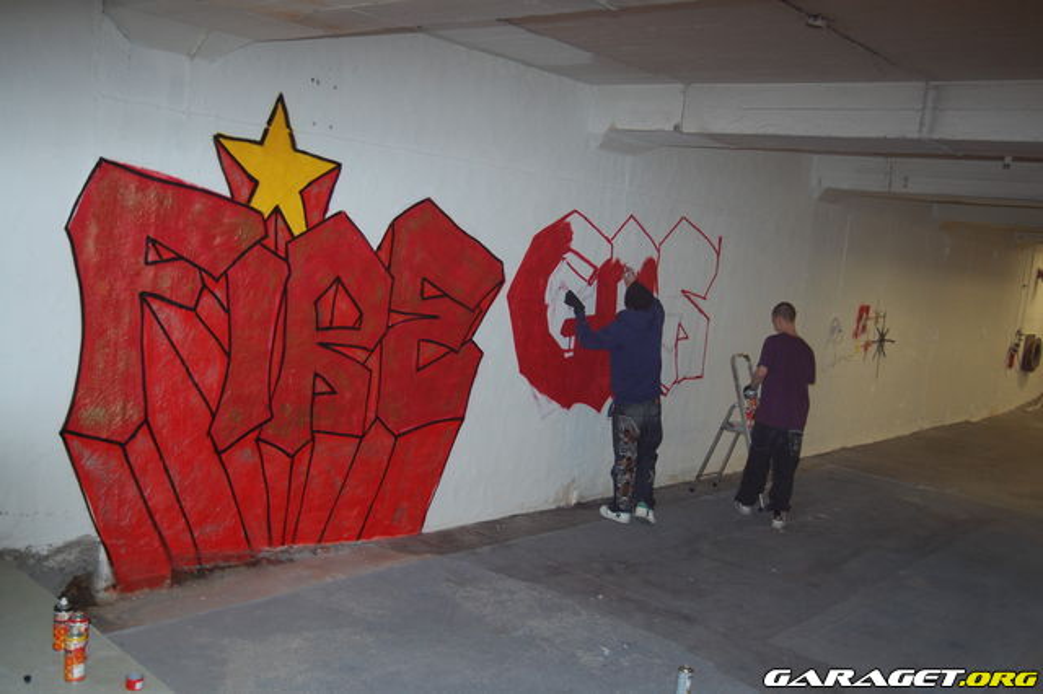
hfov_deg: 55.1
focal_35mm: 34
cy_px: 347
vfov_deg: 38.3
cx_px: 522
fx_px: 999
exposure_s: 1/60
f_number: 3.8
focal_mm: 23
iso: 400
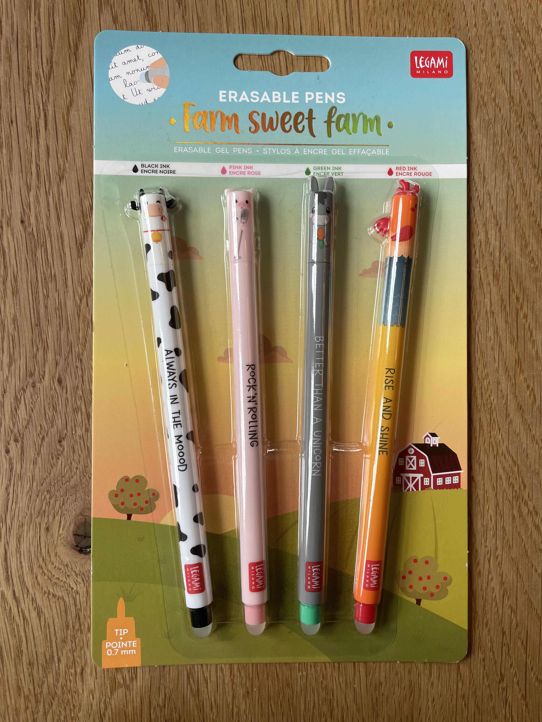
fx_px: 543
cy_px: 361
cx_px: 271
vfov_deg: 67.3
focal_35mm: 26
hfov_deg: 53.1
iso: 80
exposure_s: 1/100
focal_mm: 4.2
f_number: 1.6
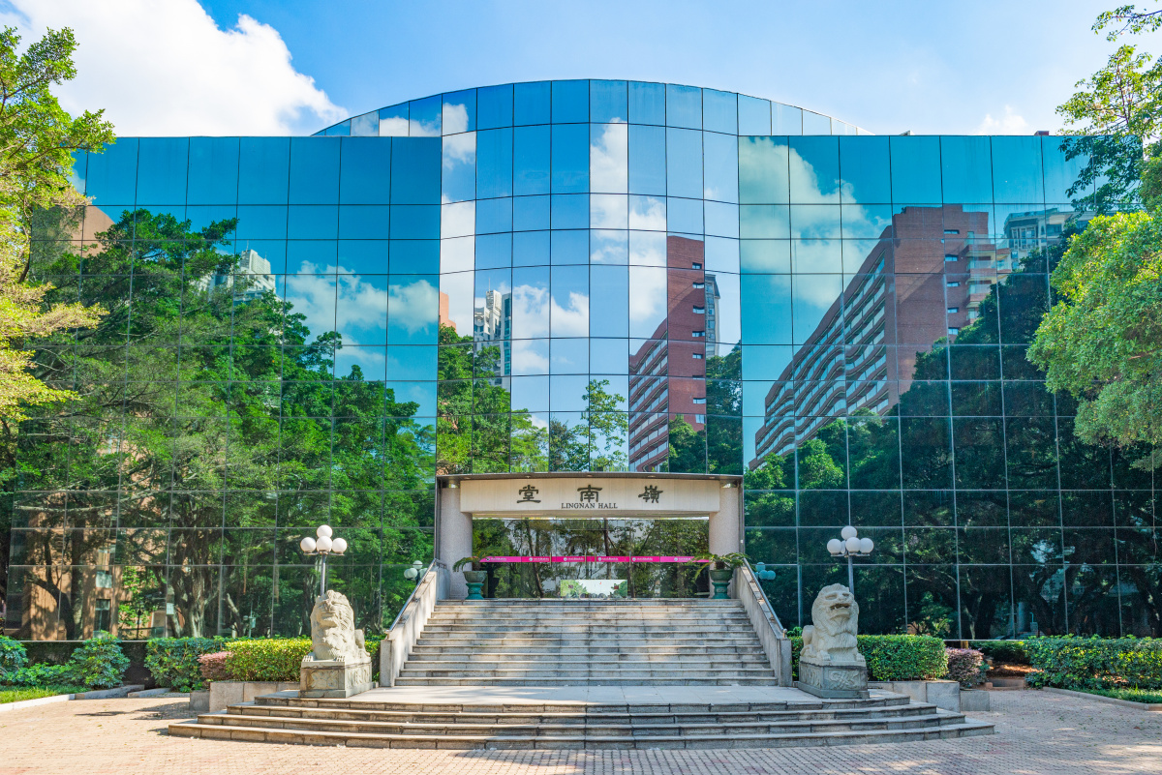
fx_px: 775
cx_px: 581
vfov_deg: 53.2
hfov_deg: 73.7
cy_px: 388
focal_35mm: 24
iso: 320
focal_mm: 24
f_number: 5.6
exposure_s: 1/1000
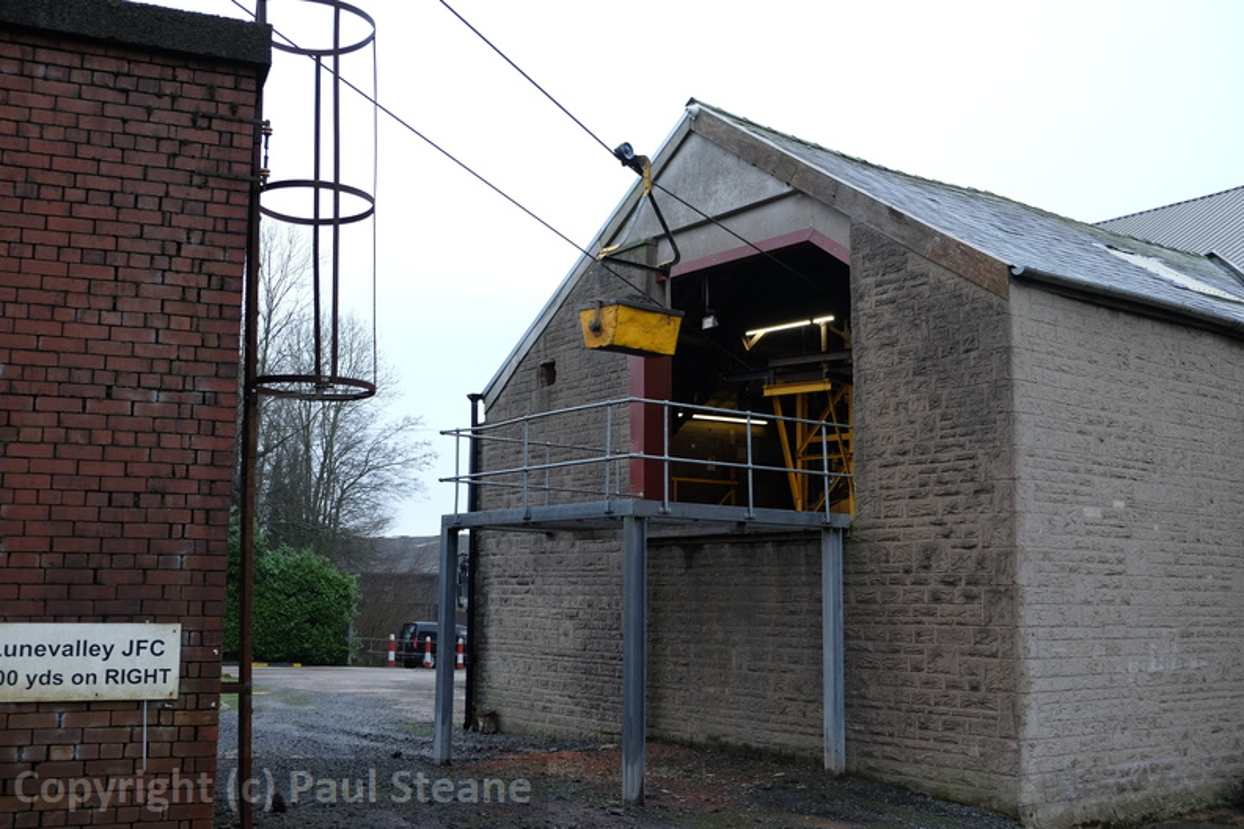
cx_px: 622
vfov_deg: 36.9
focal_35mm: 36
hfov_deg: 53.1
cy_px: 414
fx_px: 1244
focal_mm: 24.3
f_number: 3.2
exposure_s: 1/200
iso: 400
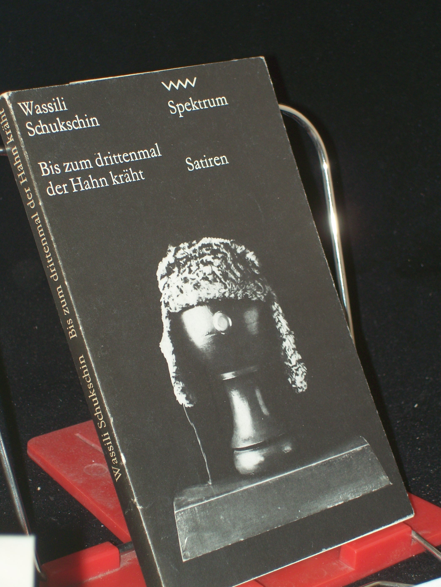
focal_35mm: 102
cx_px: 220
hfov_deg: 14.5
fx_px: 1731
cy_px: 294
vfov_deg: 19.2
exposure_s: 1/100
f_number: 4.6
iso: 80
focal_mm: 16.8
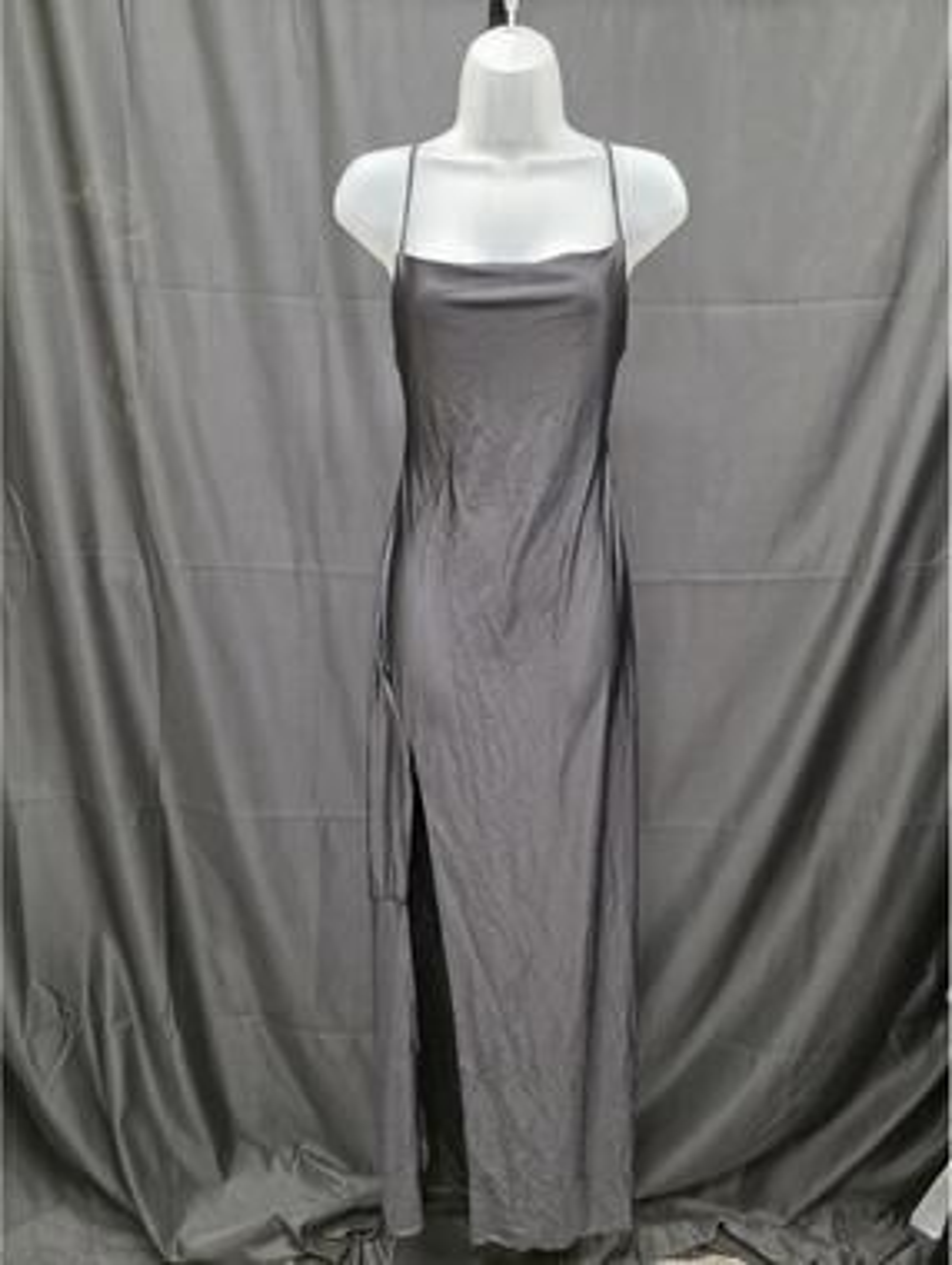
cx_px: 476
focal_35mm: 23
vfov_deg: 73.9
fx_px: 842
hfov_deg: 59.0
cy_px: 632
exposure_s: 1/120
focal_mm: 6.3
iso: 800
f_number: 1.7
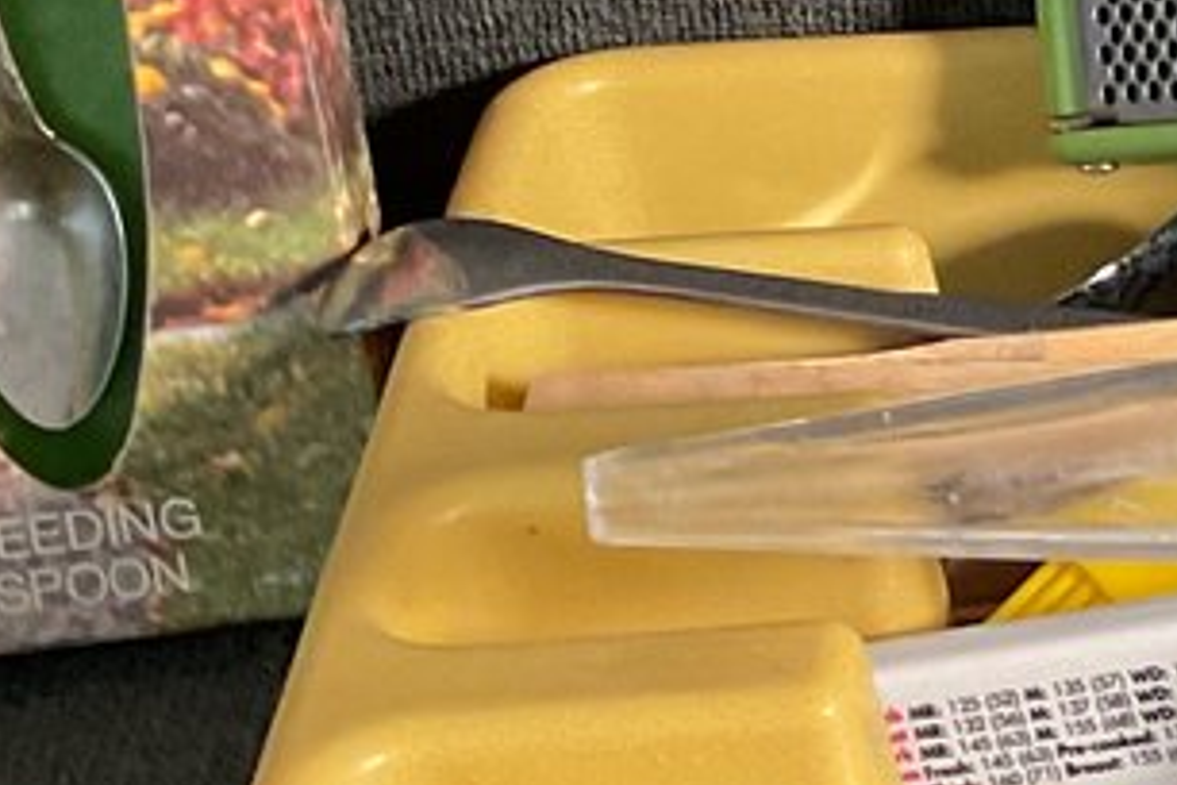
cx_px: 1844
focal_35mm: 149
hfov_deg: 12.9
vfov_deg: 9.1
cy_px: 995
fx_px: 4871
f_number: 1.8
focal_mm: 3
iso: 125
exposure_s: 1/60
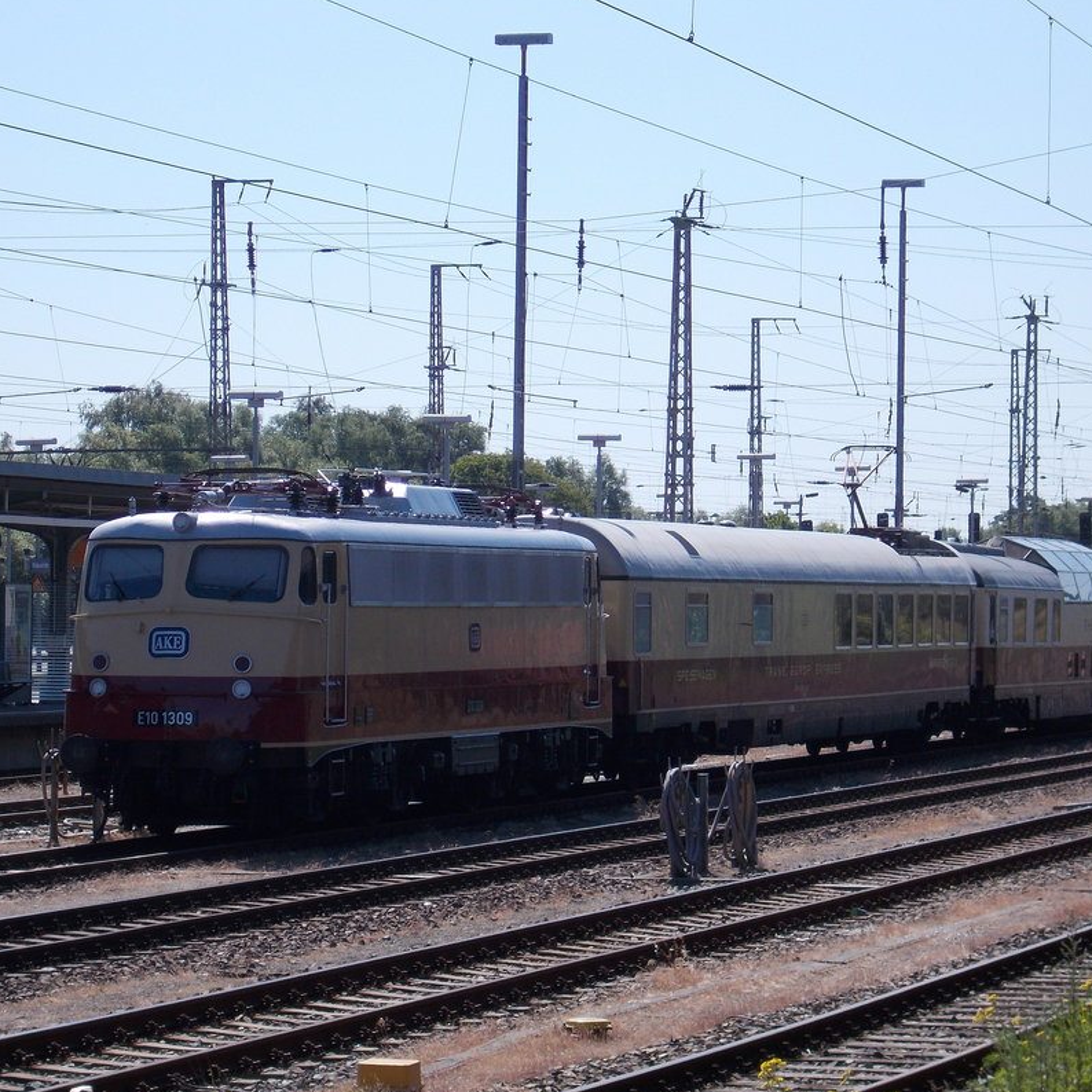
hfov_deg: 11.6
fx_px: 5389
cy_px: 609
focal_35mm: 151
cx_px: 505
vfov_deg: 11.6
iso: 80
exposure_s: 1/400
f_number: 6
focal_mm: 20.1
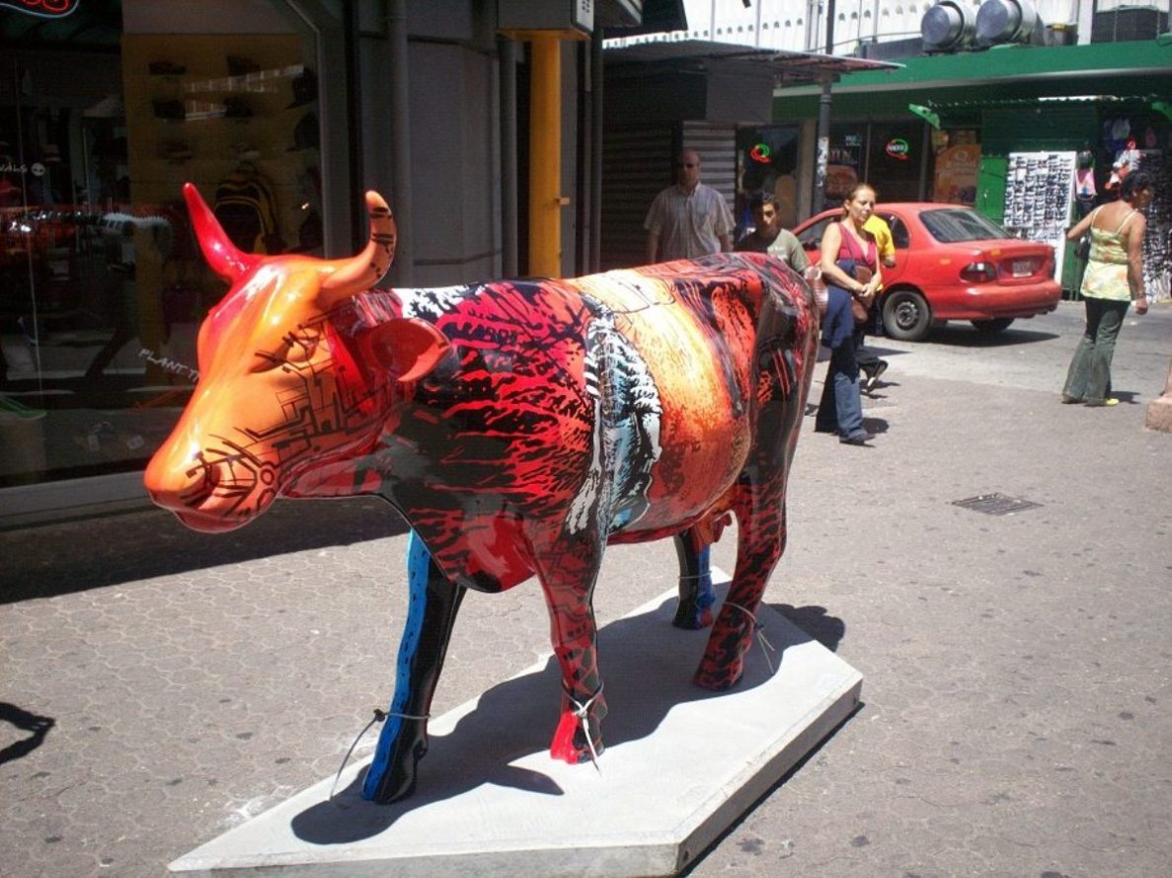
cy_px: 439
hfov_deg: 51.4
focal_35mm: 36
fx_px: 1218
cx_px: 586
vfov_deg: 39.6
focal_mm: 6
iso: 100
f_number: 4.5
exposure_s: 1/337
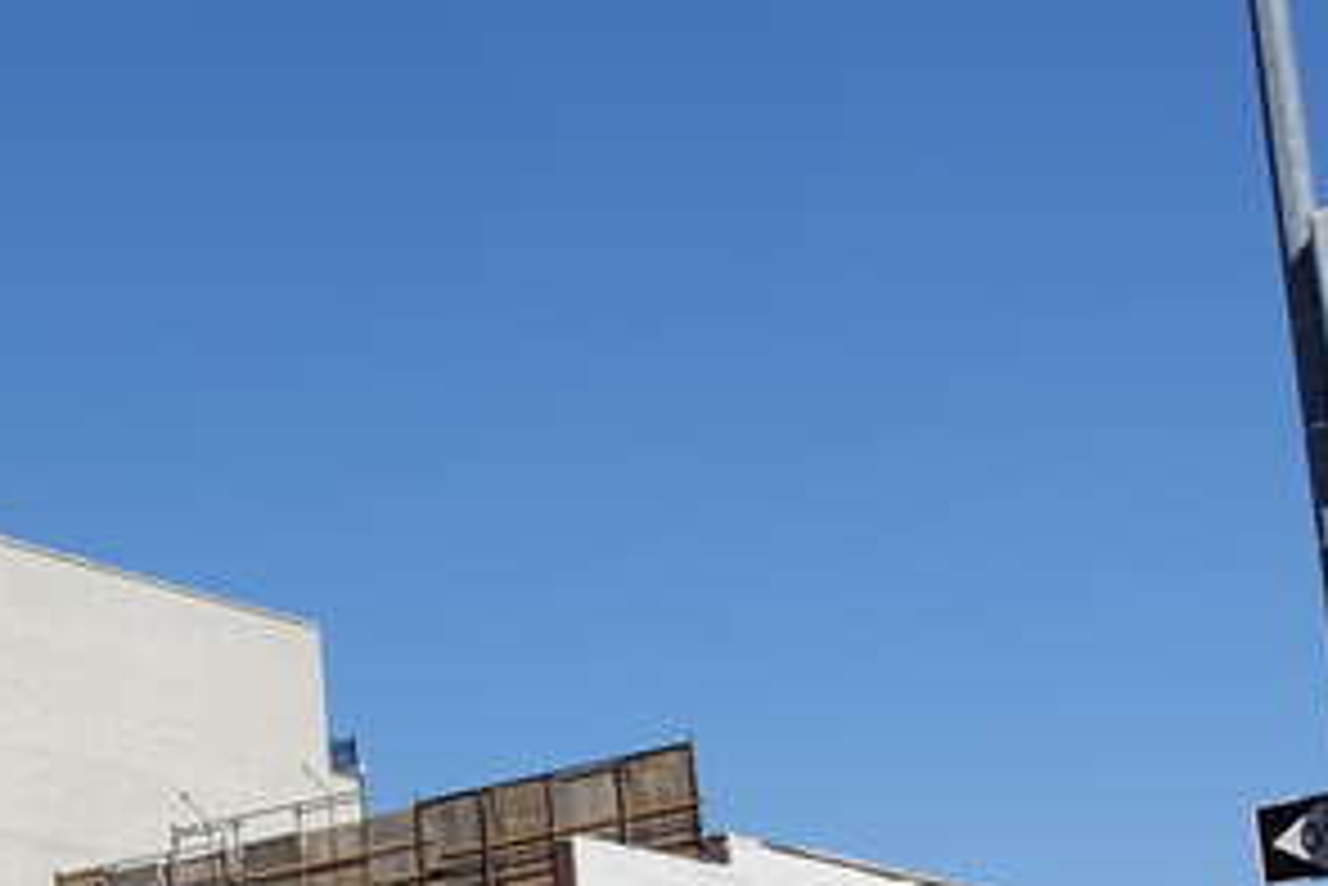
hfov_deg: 22.4
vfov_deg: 15.8
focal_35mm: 84
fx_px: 3100
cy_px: 978
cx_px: -239
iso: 125
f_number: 6.3
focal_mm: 11.33
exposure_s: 1/800
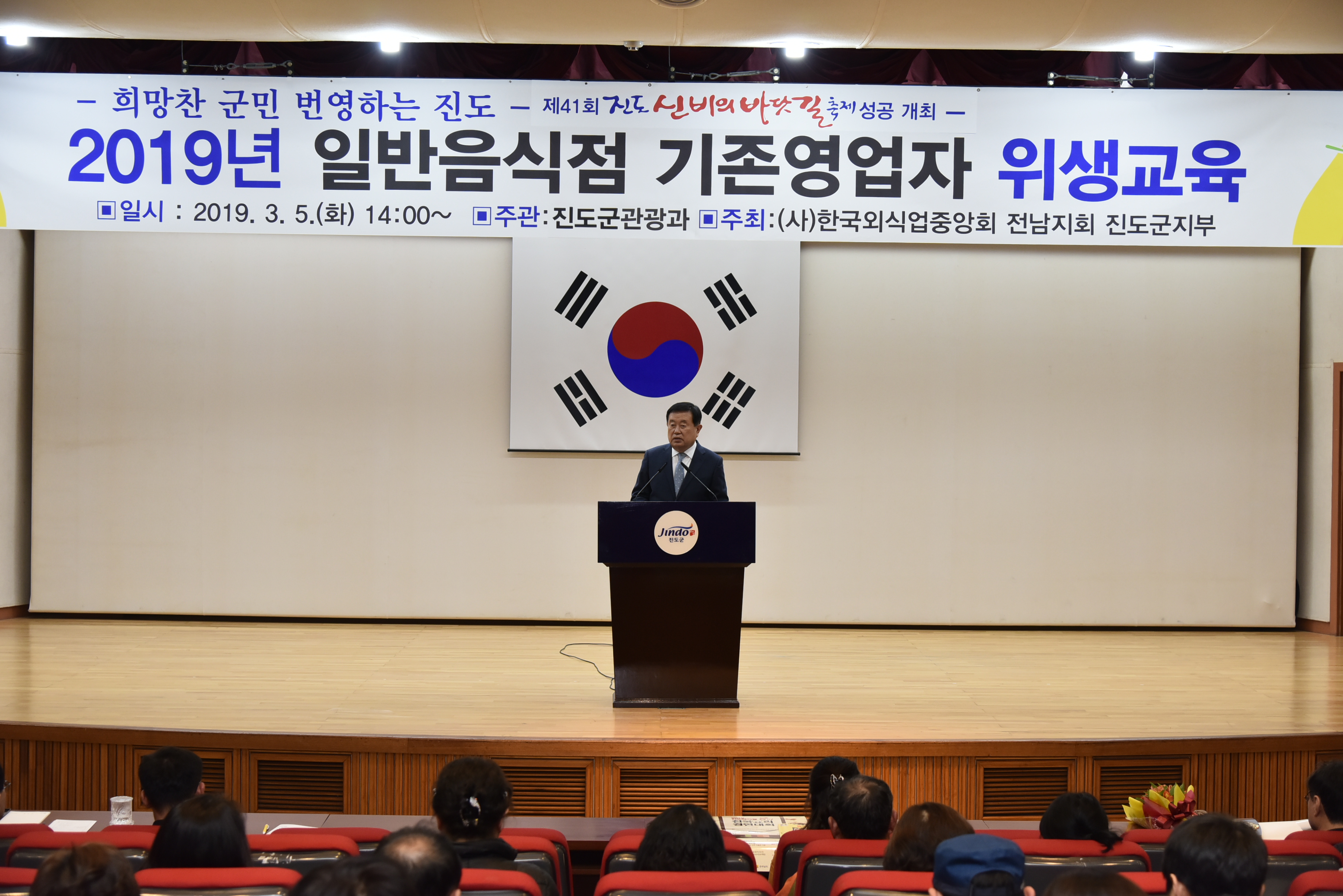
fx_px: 1866
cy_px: 448
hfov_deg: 39.6
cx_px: 672
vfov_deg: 27.0
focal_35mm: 50
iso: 1000
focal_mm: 50
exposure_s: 1/125
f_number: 4.5
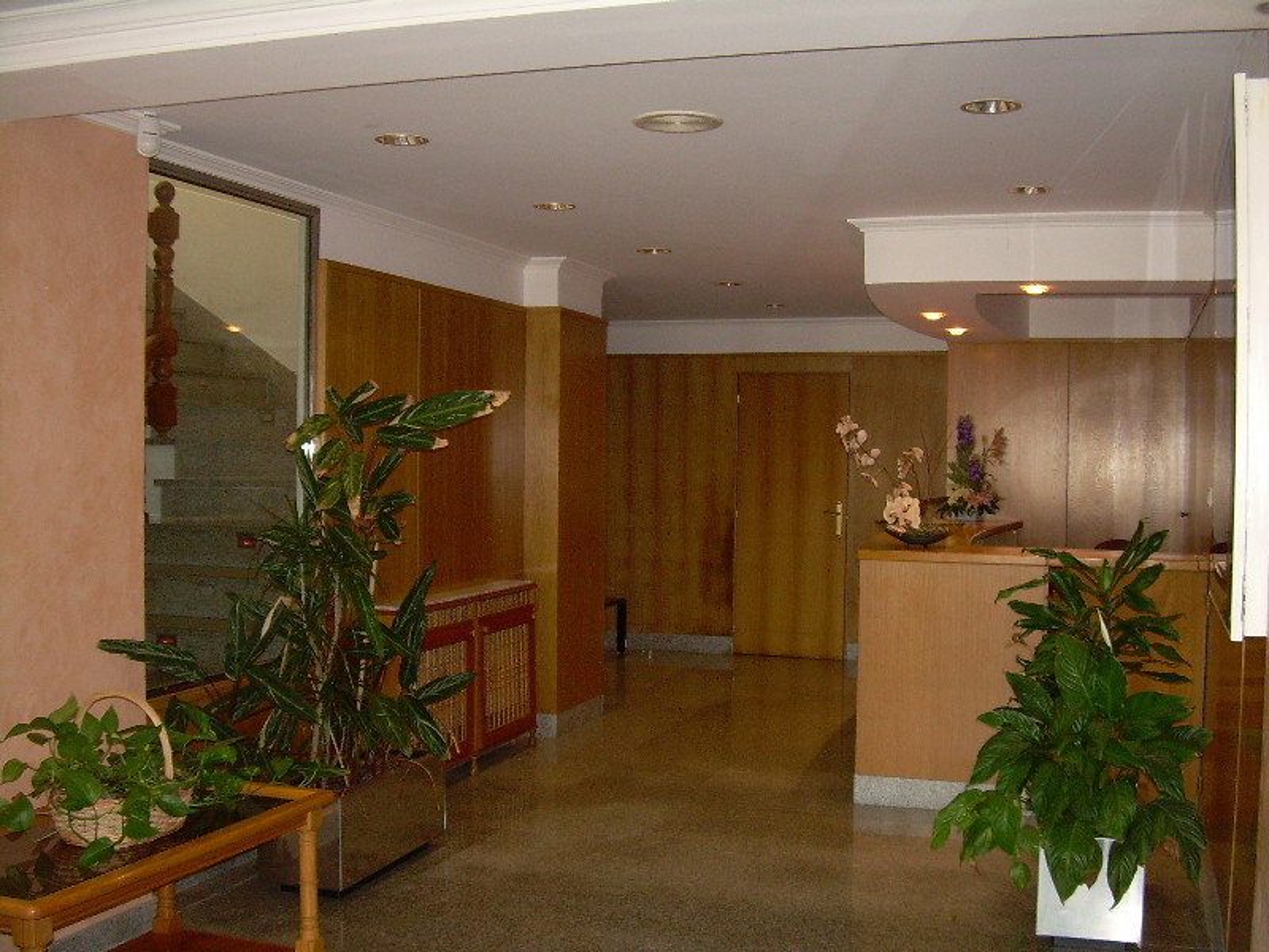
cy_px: 476
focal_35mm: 38
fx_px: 1393
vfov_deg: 37.7
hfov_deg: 49.0
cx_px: 634
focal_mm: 6.3
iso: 168
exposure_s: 1/60
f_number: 2.8
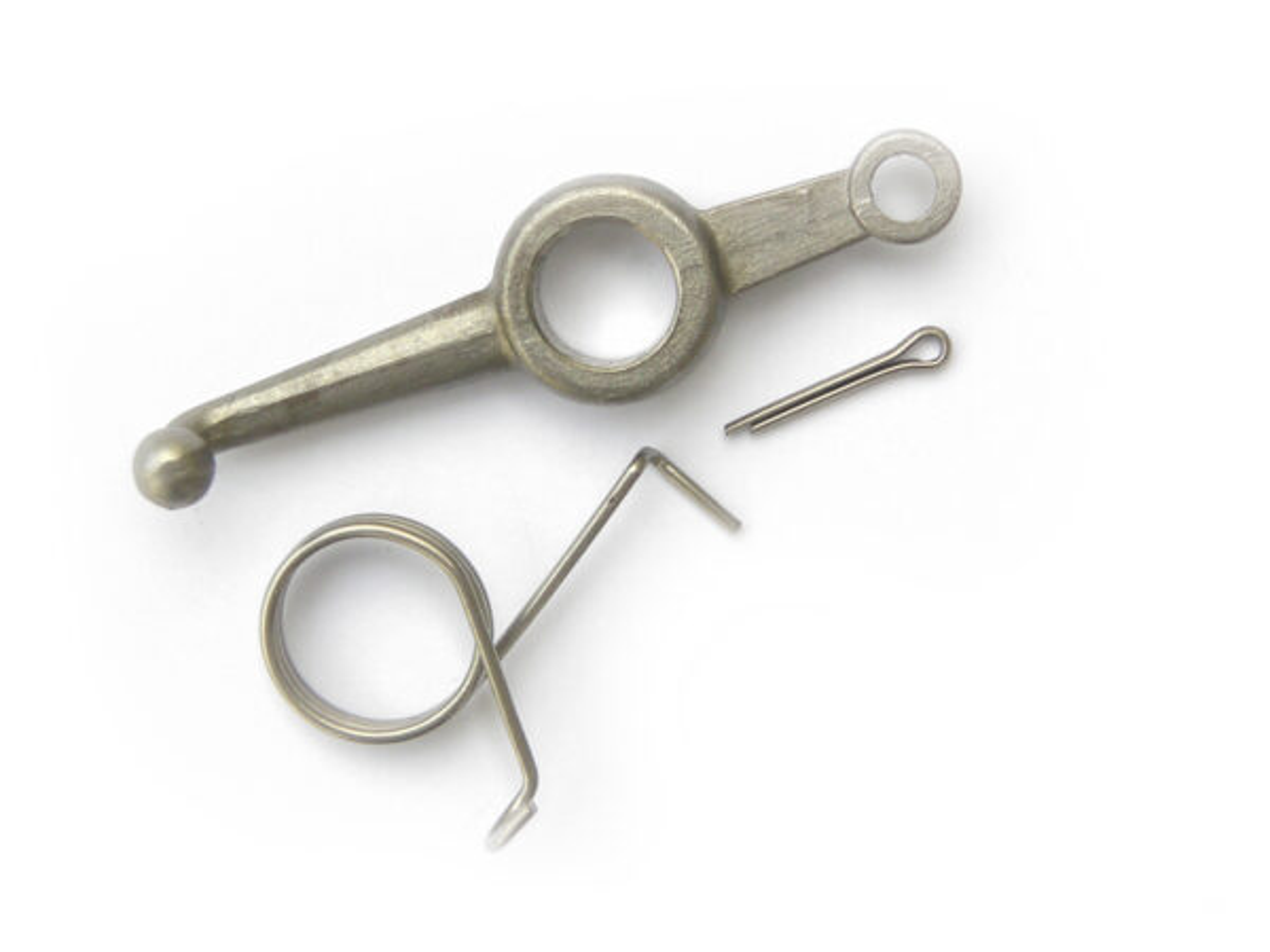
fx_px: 3119
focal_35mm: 85
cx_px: 635
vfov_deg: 17.4
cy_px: 476
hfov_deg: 23.0
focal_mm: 11.1
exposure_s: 1/500
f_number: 3.5
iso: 64
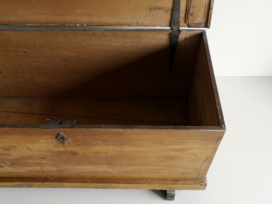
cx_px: 136
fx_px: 283
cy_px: 102
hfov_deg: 51.4
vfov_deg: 39.7
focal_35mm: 36
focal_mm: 3.95
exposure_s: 1/100
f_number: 1.8
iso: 80
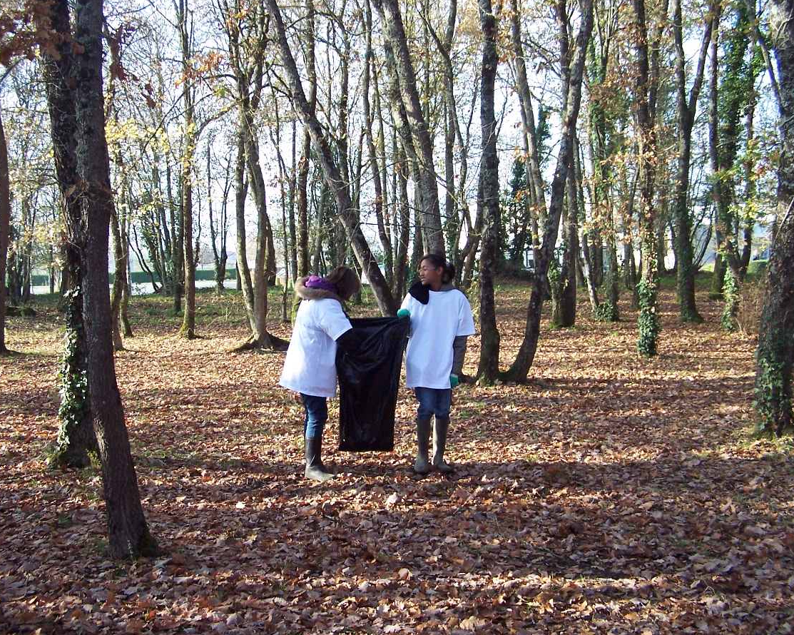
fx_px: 940
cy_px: 318
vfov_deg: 37.3
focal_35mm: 40
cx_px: 384
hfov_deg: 45.8
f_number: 2.8
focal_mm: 6.3
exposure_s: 1/250
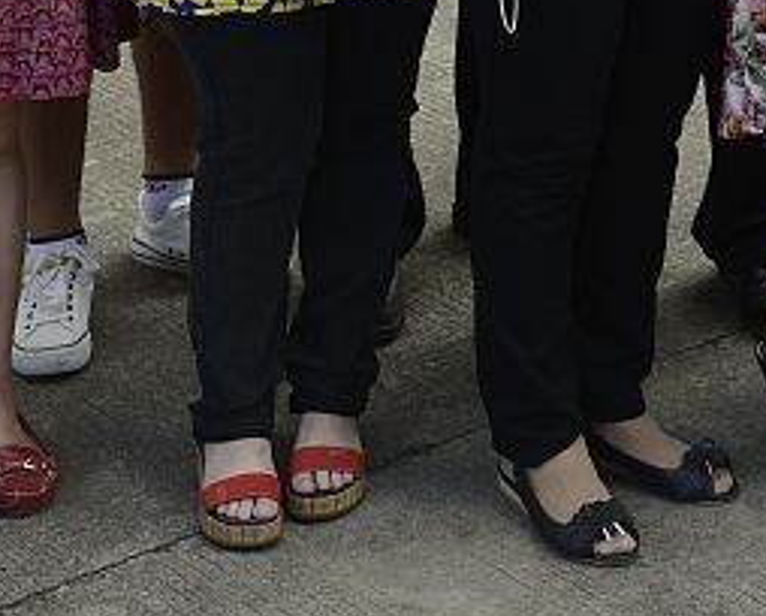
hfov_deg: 15.3
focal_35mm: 124
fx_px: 2815
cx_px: 736
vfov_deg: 11.4
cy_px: -572
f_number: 8
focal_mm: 28
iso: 100
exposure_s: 1/100
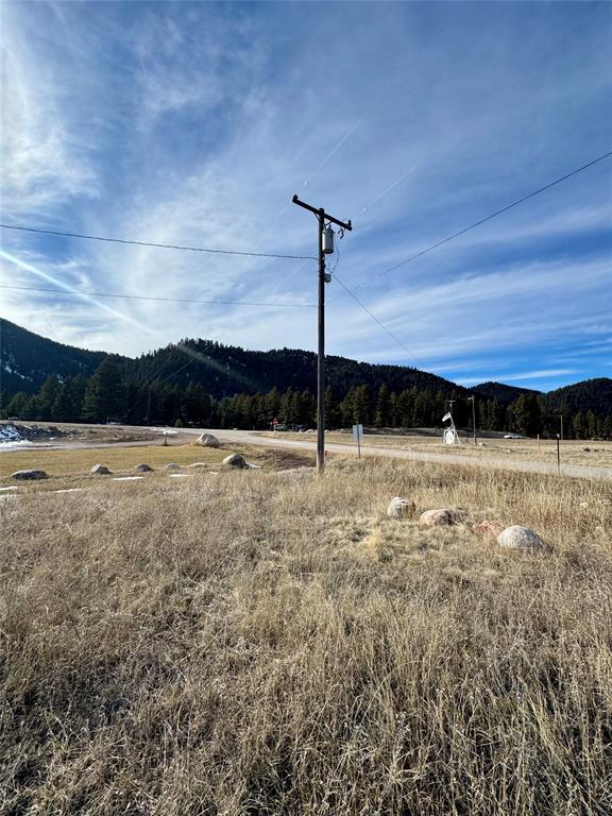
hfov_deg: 85.7
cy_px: 408
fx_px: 330
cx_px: 306
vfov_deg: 102.1
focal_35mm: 14
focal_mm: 2.22
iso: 50
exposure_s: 1/2273
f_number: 2.2
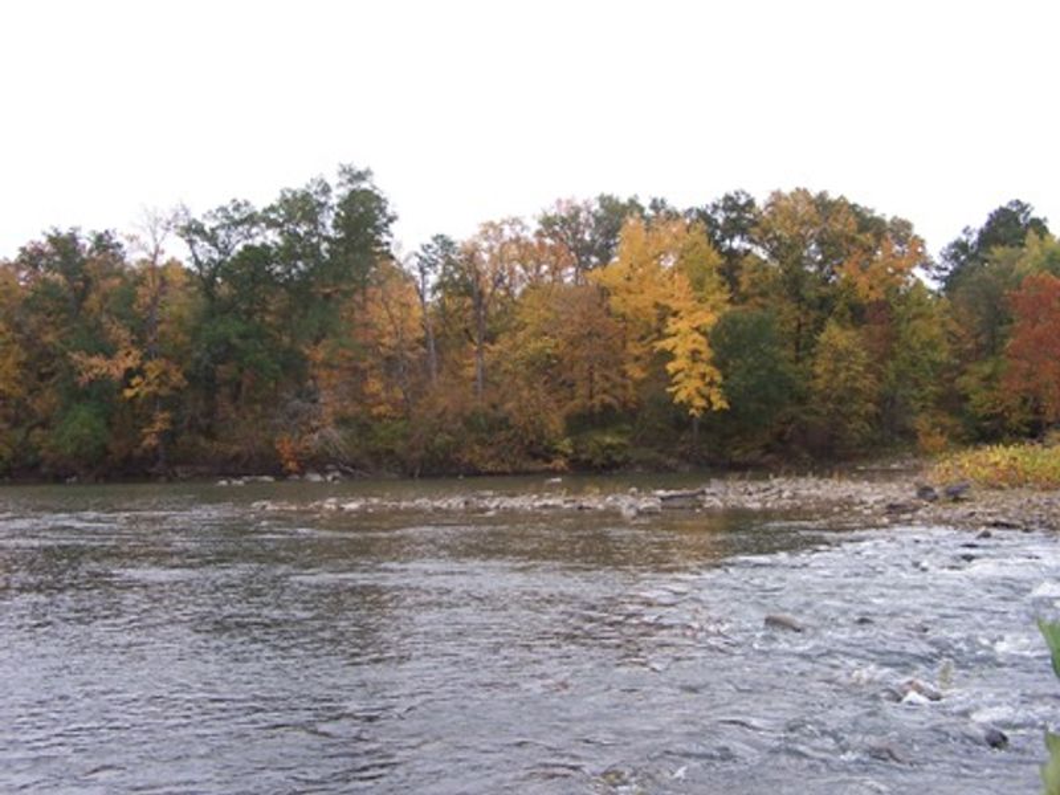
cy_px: 398
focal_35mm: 38
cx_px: 530
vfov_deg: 37.7
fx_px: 1164
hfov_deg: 49.0
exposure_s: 1/250
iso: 80
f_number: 2.8
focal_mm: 6.3
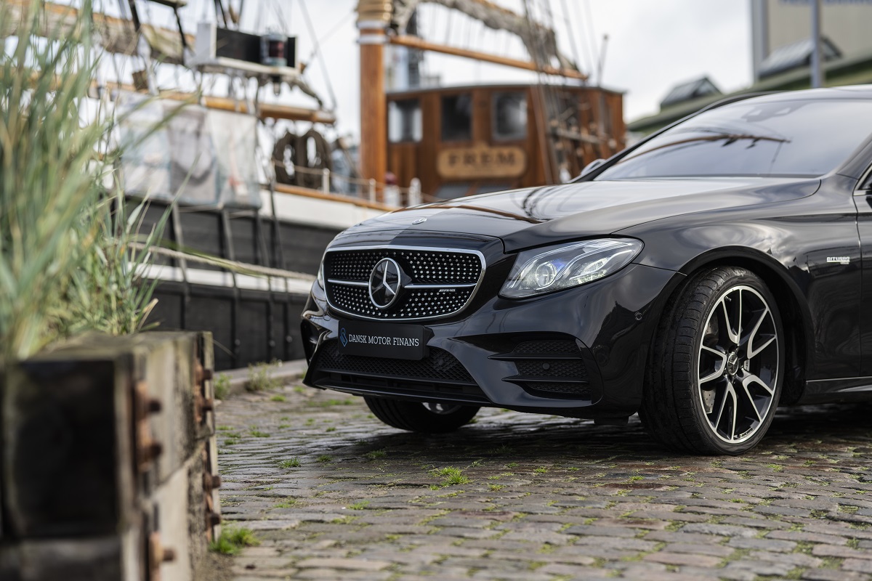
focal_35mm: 85
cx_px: 436
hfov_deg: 23.9
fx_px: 2059
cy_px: 290
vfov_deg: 16.1
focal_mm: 85
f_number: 2.5
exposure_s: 1/320
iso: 100
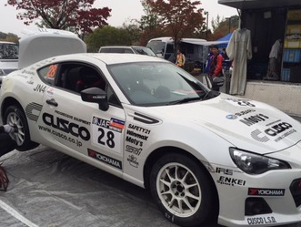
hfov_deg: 52.6
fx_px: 305
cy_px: 115
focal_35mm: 35
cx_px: 158
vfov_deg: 40.8
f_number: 2.2
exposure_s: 1/590
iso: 32
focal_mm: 4.15
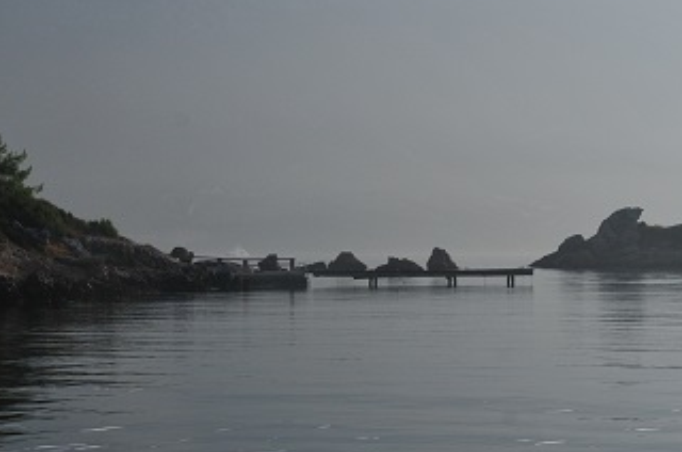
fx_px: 2231
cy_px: 245
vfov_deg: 11.6
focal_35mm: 118
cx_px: 526
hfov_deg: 17.3
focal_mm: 42
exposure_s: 1/1000
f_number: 10
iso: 250
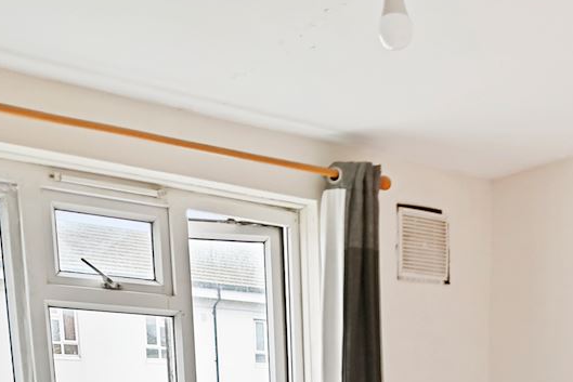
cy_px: 605
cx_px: 464
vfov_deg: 21.3
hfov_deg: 37.4
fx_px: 812
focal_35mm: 51
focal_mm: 10
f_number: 5.6
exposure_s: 1/3
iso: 320
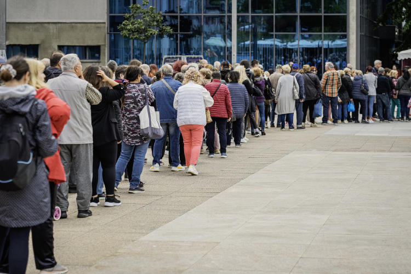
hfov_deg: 23.9
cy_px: 137
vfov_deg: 16.1
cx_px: 206
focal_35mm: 85
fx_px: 970
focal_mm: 85
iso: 320
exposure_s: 1/3200
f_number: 4
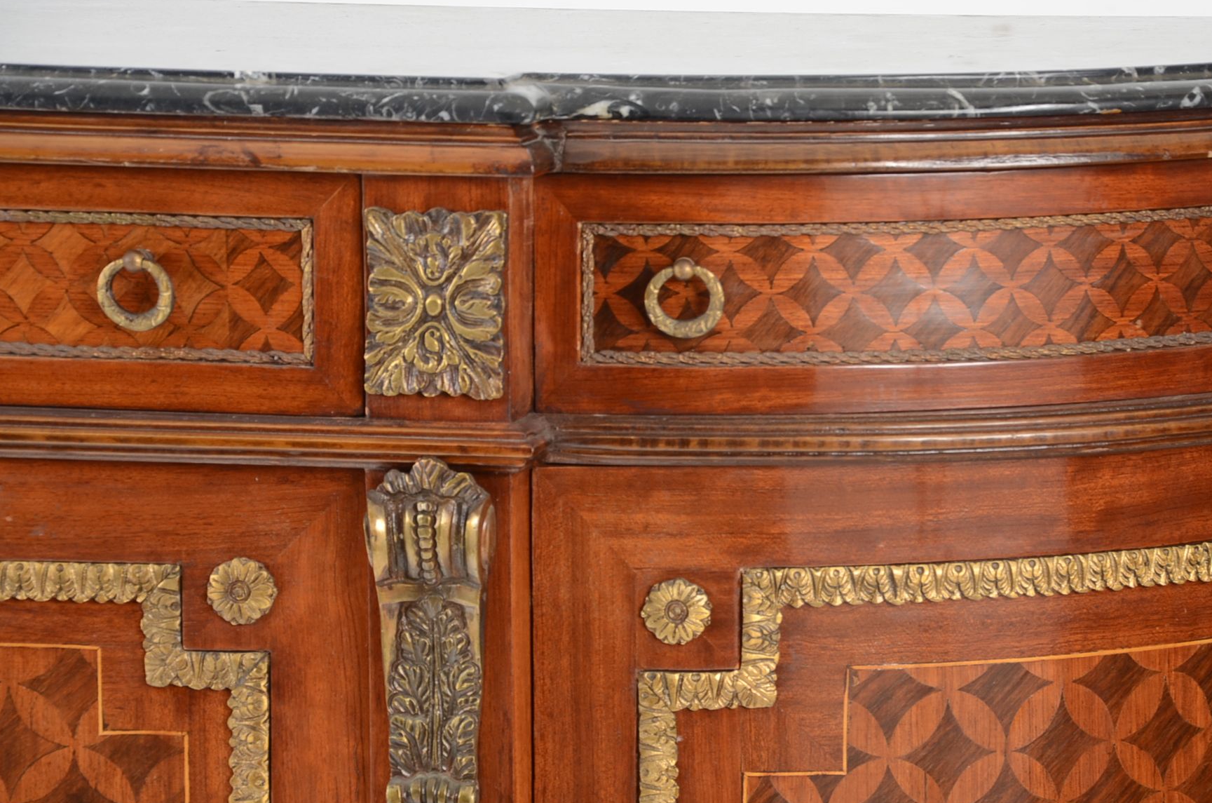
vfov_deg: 7.5
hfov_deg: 11.3
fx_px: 6105
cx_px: 852
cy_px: 451
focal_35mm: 182
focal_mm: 85
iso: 160
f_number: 5.6
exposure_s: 1/60
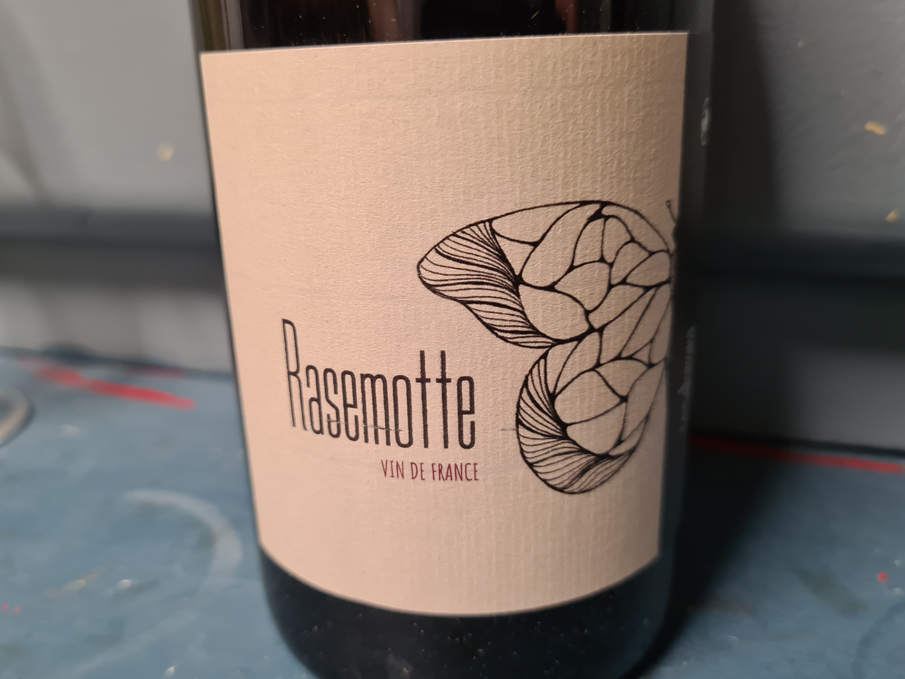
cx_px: 403
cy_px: 350
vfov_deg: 48.2
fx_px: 758
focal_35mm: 29
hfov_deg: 61.5
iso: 250
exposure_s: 1/50
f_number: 1.8
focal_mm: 5.4
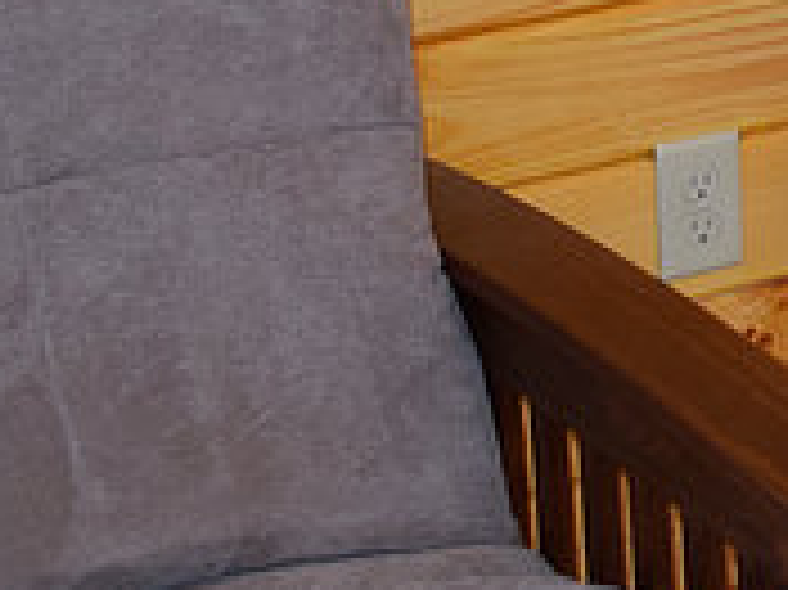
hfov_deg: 9.7
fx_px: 4049
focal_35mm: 178
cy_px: -676
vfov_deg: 7.9
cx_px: 1923
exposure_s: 1/80
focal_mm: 18
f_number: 4.5
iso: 800
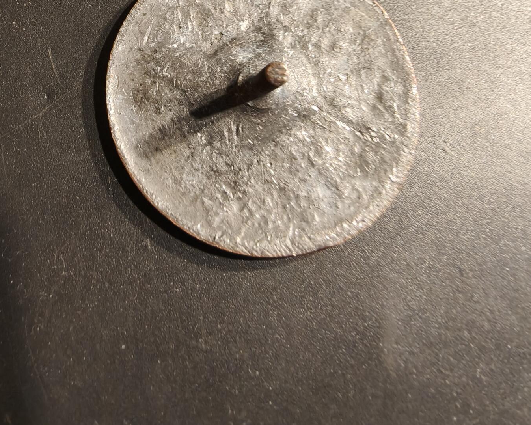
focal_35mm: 30
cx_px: 265
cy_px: 153
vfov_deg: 48.0
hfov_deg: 58.8
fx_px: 472
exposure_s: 1/50
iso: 200
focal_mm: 2.32
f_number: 2
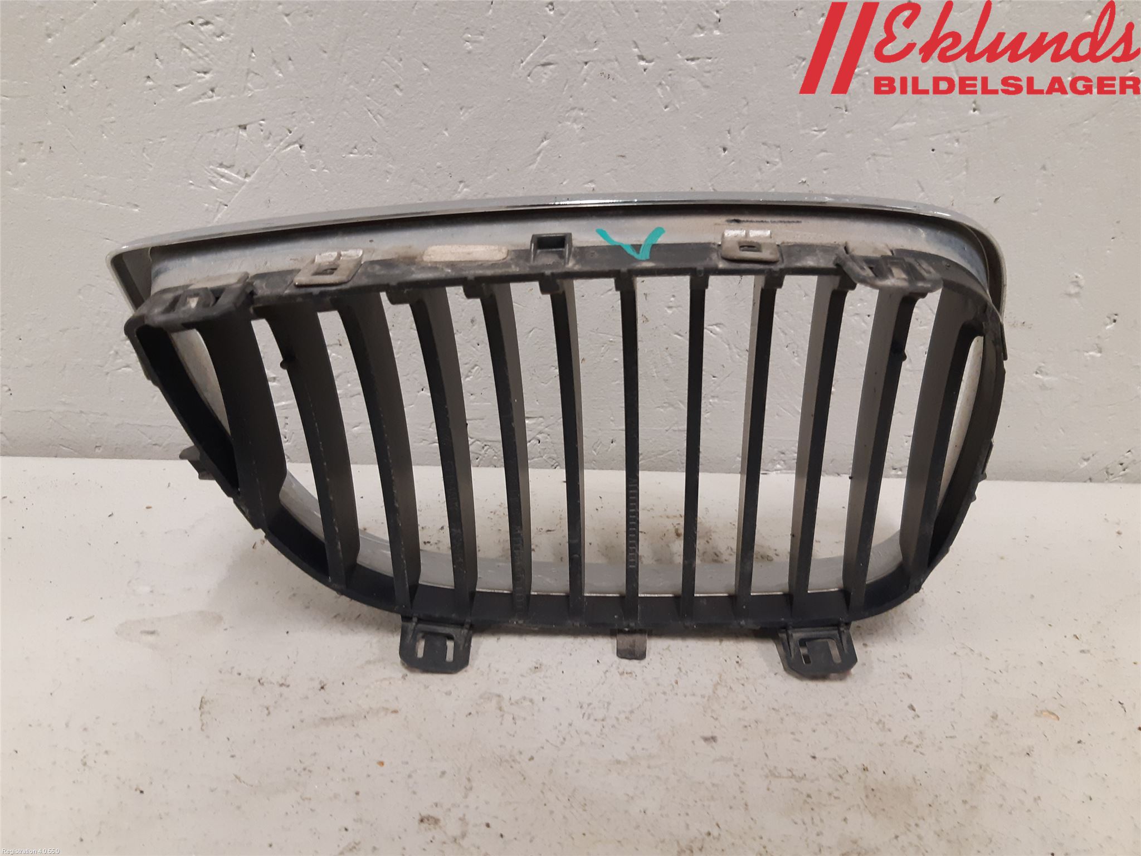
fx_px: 857
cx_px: 570
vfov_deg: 53.1
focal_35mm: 26
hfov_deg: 67.3
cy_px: 428
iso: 200
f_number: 1.7
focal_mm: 3.93
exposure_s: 1/50
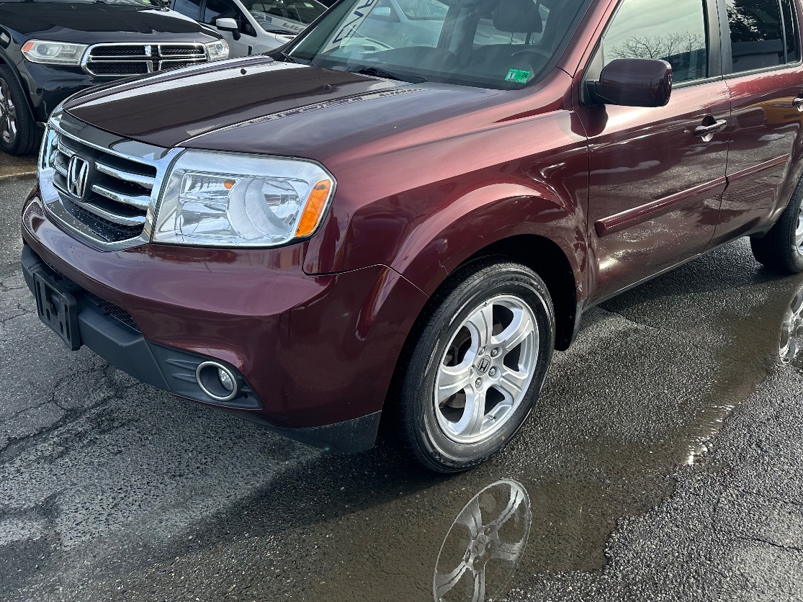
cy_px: 215
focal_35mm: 31
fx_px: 719
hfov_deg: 57.9
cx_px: 483
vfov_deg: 44.9
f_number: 1.78
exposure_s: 1/1541
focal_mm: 6.86
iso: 80
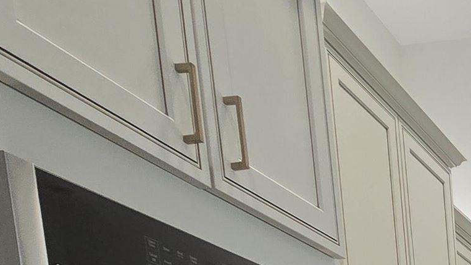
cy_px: 592
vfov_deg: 15.1
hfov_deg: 27.1
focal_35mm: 57
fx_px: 712
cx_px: 688
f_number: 2.2
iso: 80
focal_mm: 2.2
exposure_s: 1/60
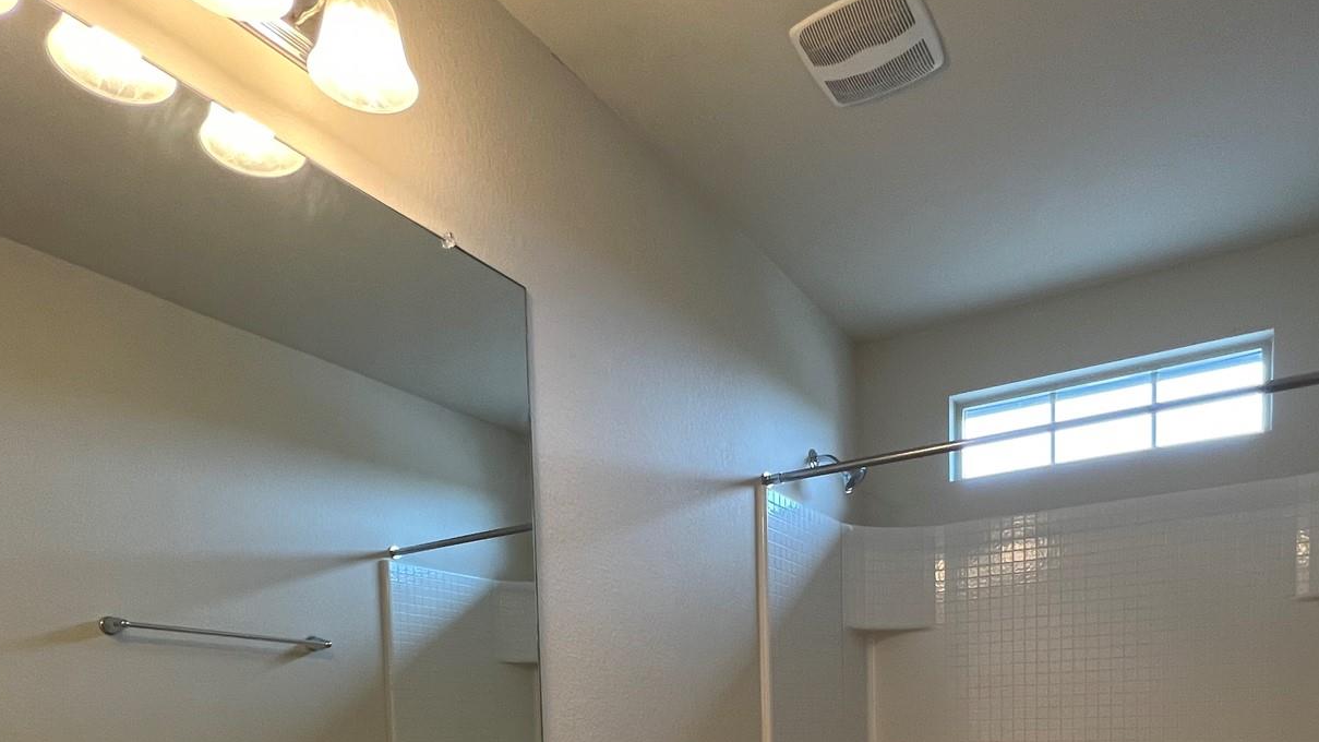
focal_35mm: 24
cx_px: 716
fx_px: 839
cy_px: 788
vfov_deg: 40.1
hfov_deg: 76.2
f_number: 1.8
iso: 160
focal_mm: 1.57
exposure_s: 1/120
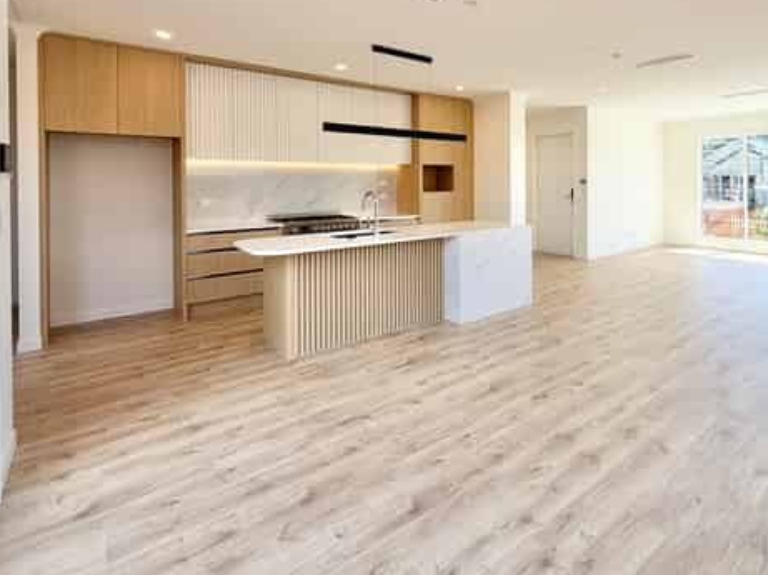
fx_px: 443
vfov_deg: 64.0
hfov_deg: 79.4
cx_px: 505
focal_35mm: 20
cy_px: 186
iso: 50
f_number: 2.2
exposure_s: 1/390
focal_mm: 2.22
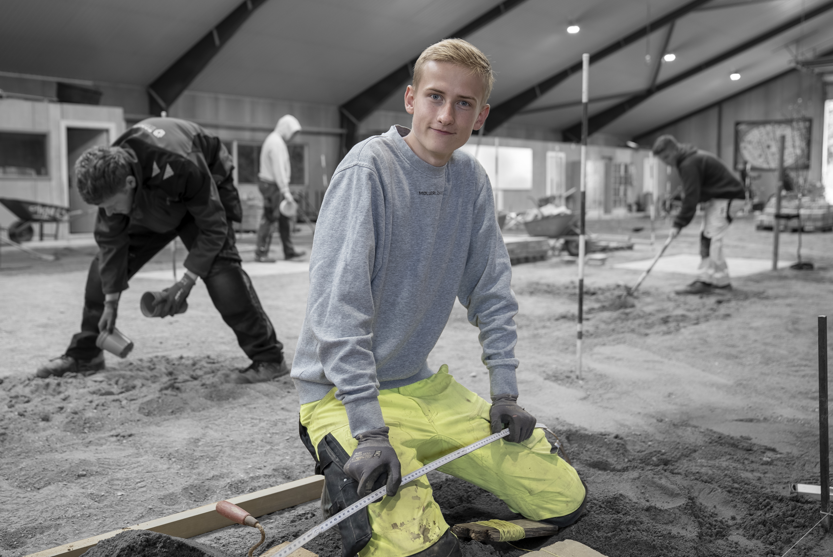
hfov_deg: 55.7
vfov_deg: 38.9
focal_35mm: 34
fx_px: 787
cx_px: 383
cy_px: 255
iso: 100
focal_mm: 30
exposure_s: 1/30
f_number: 2.8
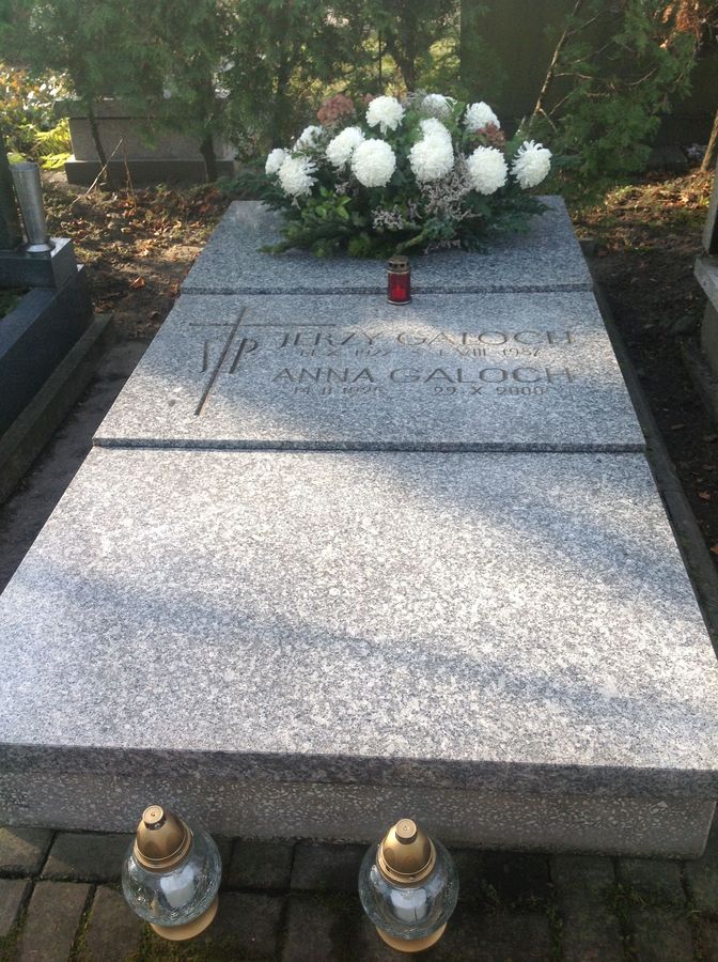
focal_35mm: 35
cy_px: 481
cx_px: 359
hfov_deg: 40.6
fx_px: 971
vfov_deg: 52.7
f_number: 2.4
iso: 50
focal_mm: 4.28
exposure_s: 1/260
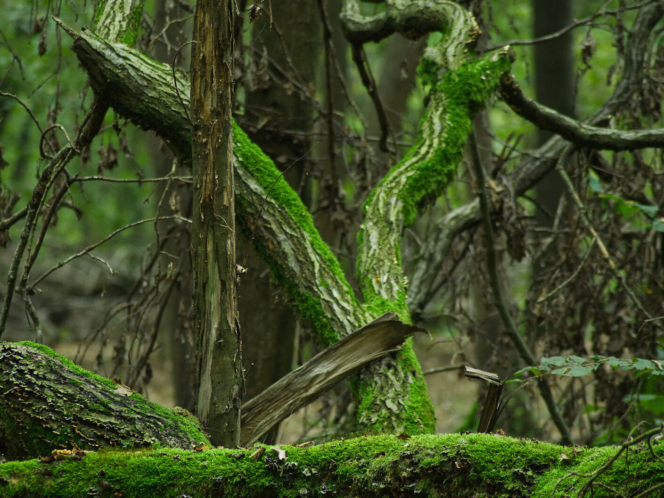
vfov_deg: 4.9
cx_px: 290
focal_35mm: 303
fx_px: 5811
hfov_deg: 6.5
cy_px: 285
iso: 1000
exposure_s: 1/250
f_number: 4.5
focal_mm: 185
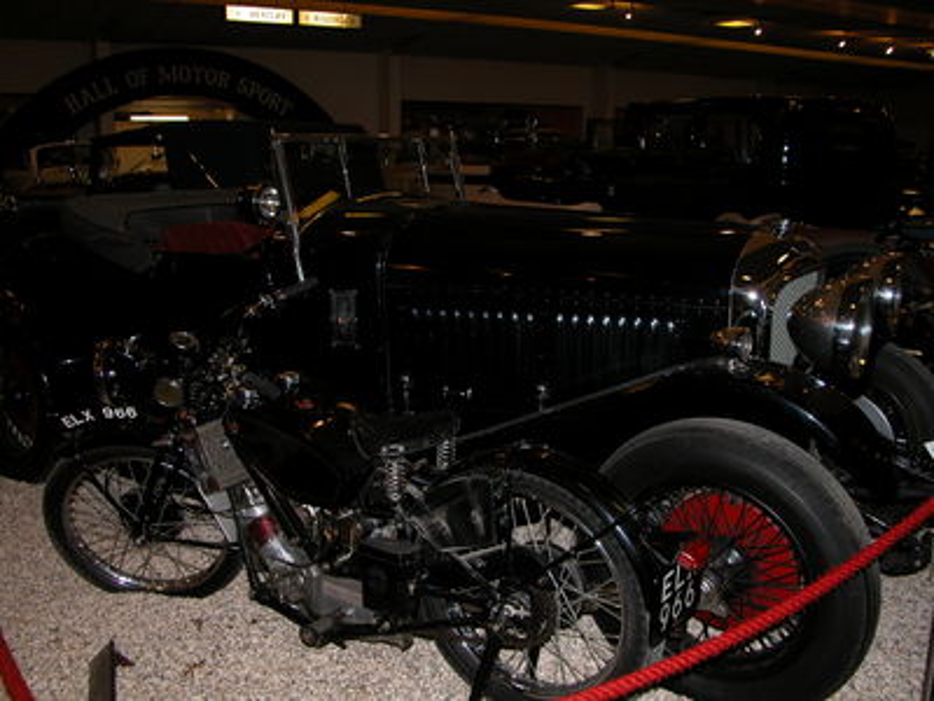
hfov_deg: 52.6
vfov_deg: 40.7
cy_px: 350
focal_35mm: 35
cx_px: 467
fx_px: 944
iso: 100
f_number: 2.8
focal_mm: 8.9
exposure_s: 1/60
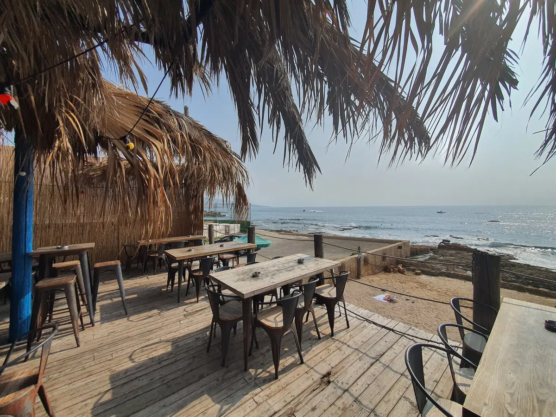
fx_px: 209
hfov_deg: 106.2
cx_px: 278
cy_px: 208
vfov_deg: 89.9
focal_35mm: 13
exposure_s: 1/2104
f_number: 2.2
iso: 50
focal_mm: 1.8
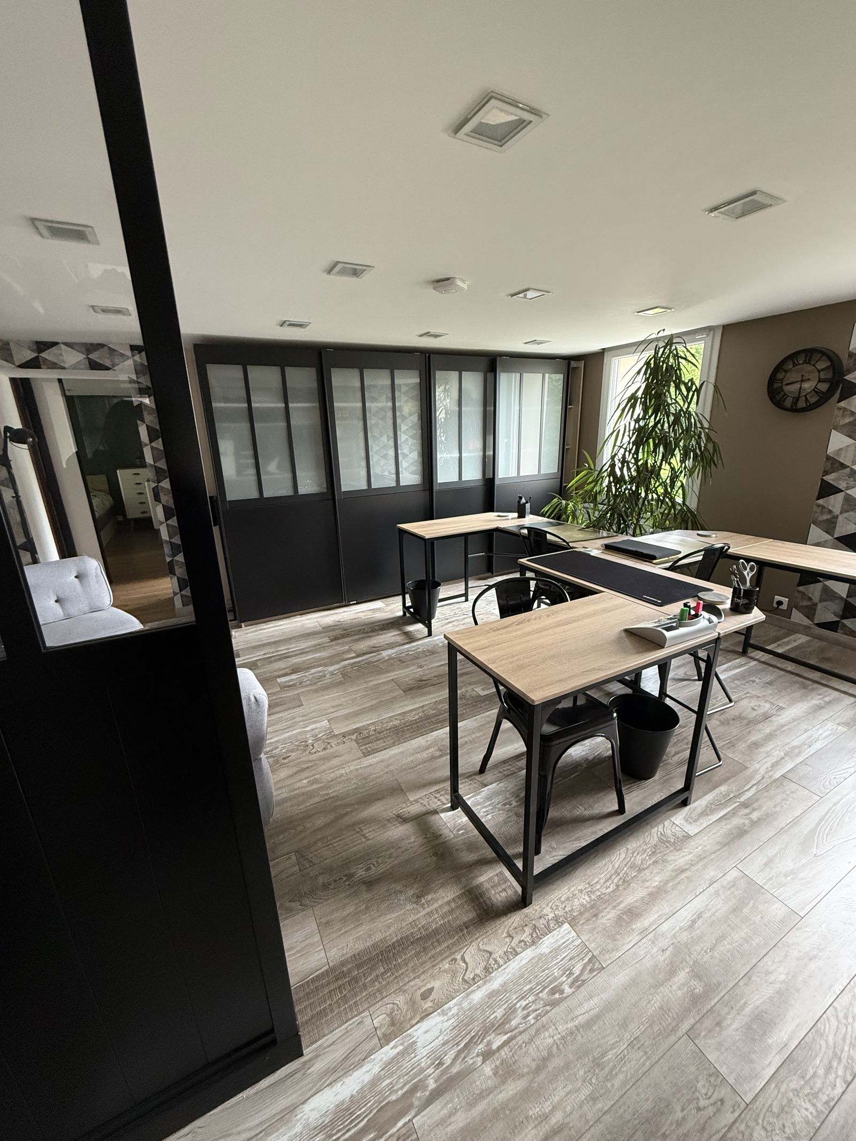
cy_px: 570
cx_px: 428
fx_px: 462
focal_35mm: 14
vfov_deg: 102.1
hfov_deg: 85.7
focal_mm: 2.22
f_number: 2.2
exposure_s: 1/70
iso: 320
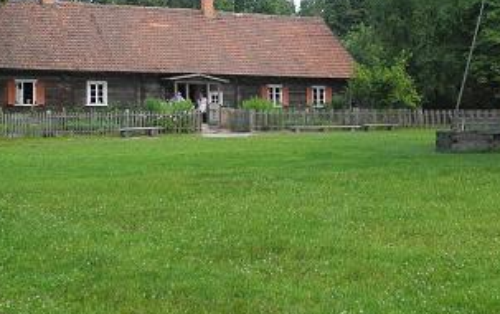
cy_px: 140
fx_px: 927
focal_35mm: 68
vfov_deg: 19.2
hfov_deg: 29.8
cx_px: 358
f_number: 3.2
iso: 100
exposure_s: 1/200
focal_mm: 8.1
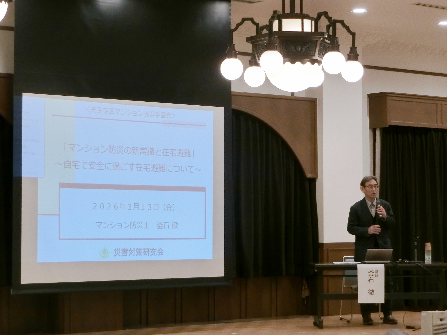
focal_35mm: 94
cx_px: 224
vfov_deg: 15.7
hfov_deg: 20.9
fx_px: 1214
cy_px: 168
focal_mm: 16.5
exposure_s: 1/60
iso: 400
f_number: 5.6
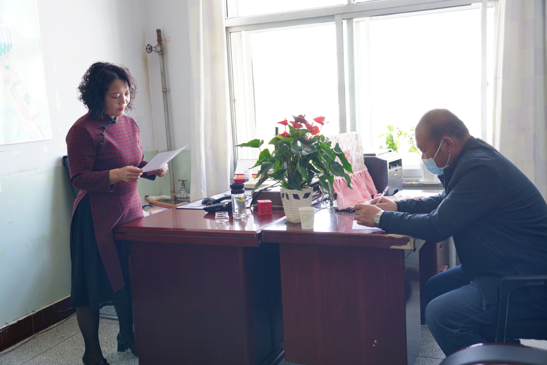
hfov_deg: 54.4
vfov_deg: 37.9
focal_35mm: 35
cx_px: 274
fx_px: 532
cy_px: 182
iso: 800
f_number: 4
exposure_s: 1/60
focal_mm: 35
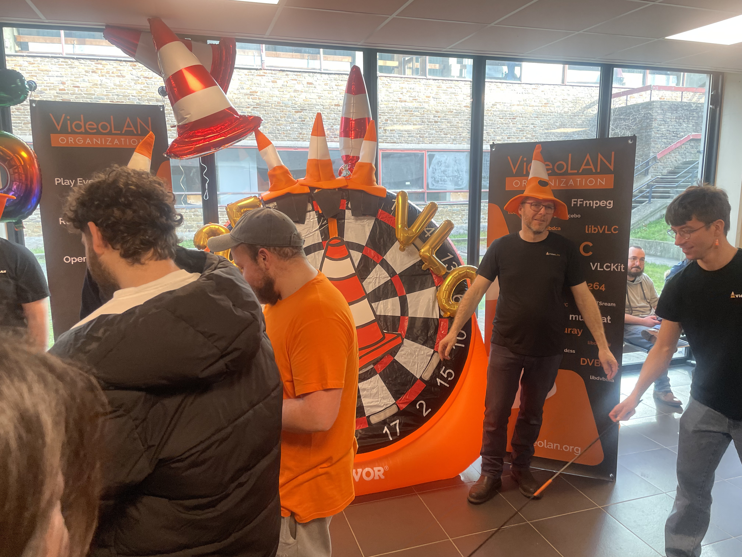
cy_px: 278
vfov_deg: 53.1
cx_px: 371
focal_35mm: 26
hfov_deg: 67.3
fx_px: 557
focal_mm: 4.2
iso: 100
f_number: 1.6
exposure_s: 1/121
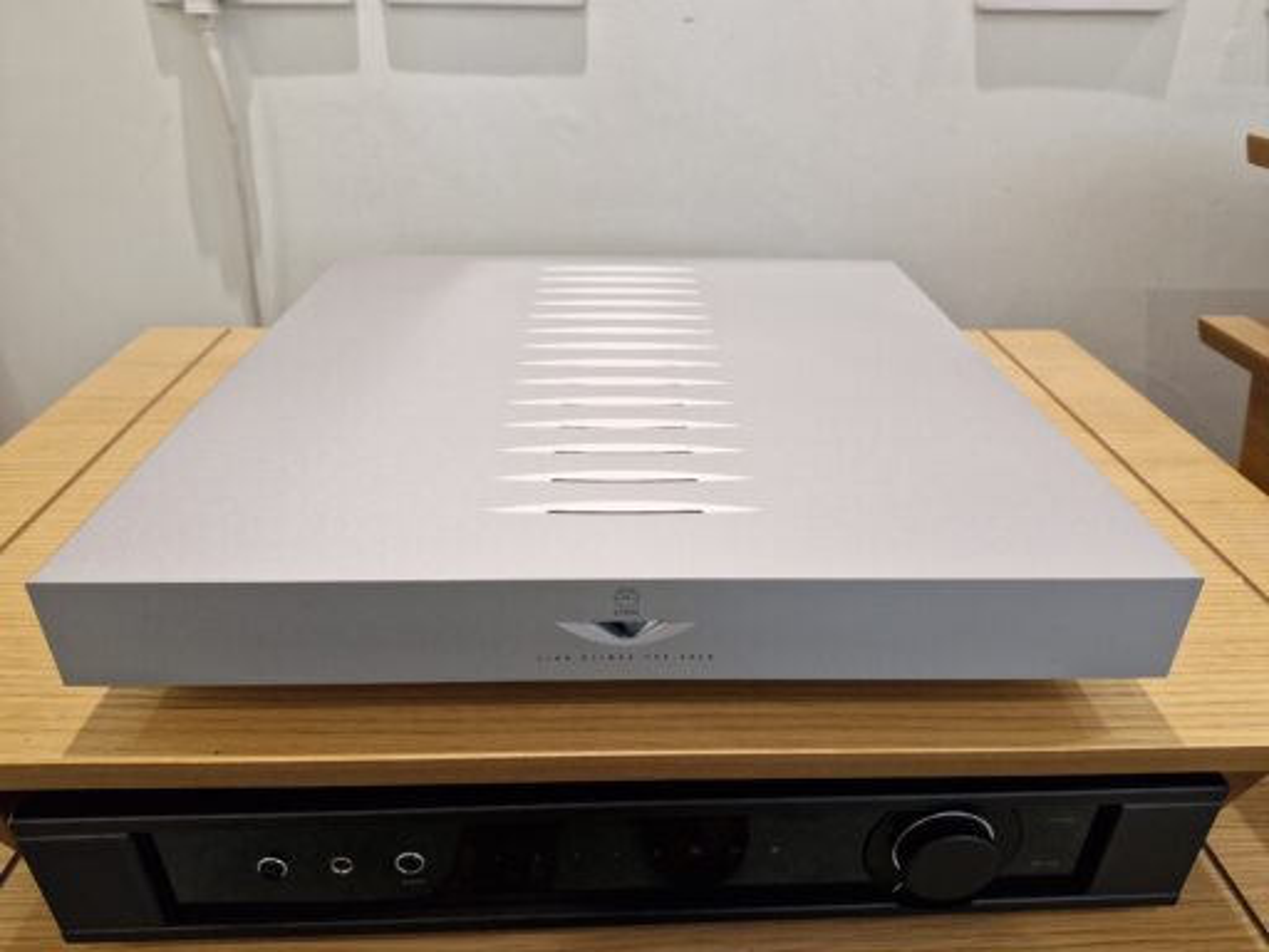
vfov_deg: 58.9
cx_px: 634
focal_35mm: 23
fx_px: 843
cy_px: 476
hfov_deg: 73.9
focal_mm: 5.54
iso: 50
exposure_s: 1/100
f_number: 1.8
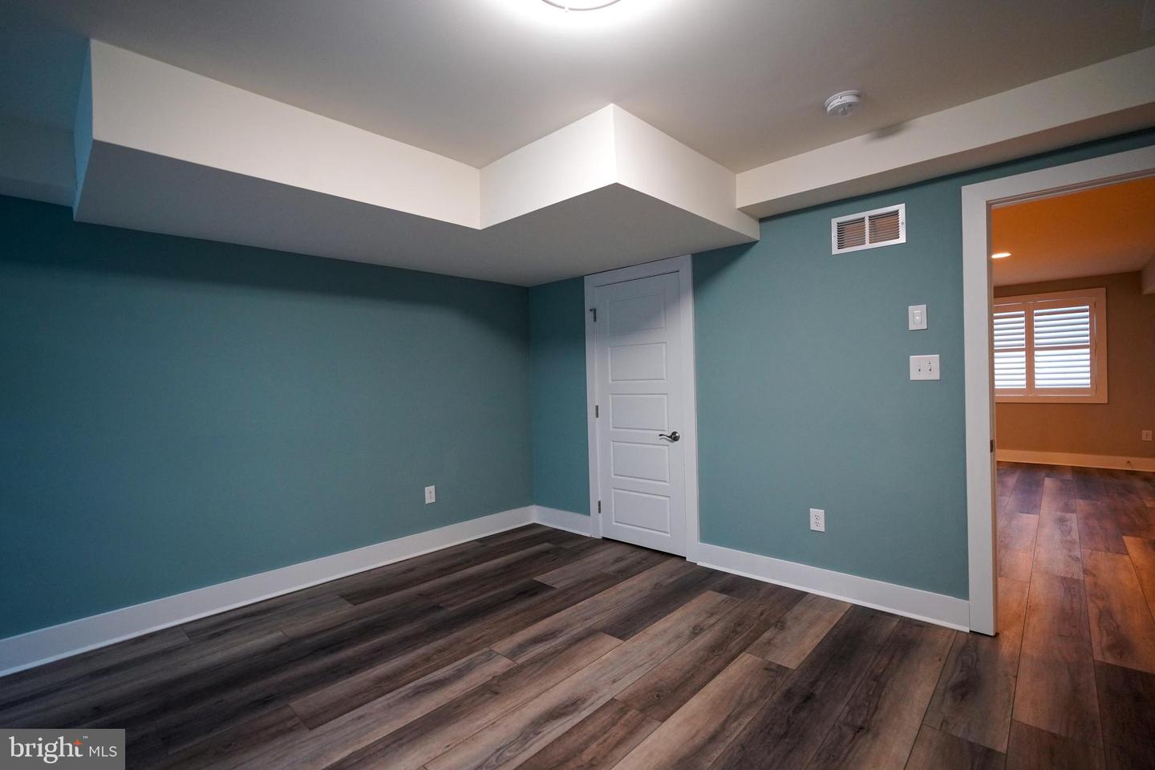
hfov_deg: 96.7
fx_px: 513
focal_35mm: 16
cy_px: 385
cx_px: 578
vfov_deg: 73.7
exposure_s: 1/160
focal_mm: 16
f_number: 2.8
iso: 2000
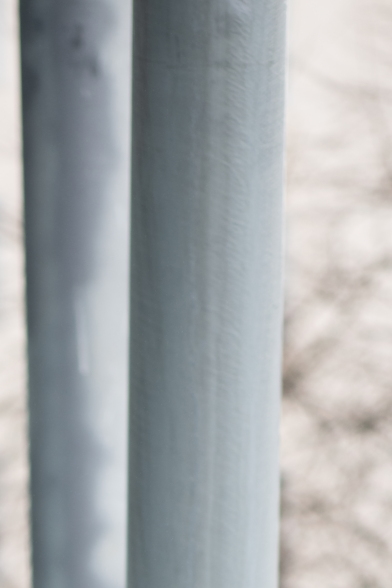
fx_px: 5846
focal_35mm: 358
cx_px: -167
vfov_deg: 5.7
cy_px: 989
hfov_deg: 3.8
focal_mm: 105
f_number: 1.8
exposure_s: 1/1000
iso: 200
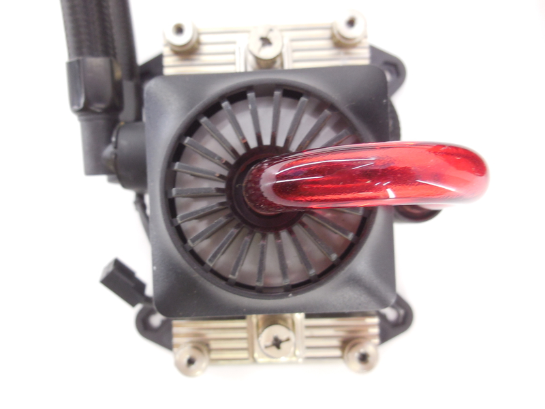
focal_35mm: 32
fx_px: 504
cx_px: 255
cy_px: 232
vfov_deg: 44.1
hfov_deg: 56.8
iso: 160
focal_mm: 4.5
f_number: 3.1
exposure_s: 1/30
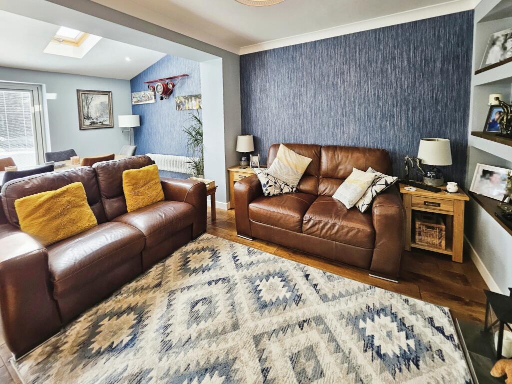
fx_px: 192
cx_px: 256
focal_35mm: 13
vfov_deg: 90.0
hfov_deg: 106.2
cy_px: 192
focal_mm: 1.7
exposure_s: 1/50
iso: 80
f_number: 2.2
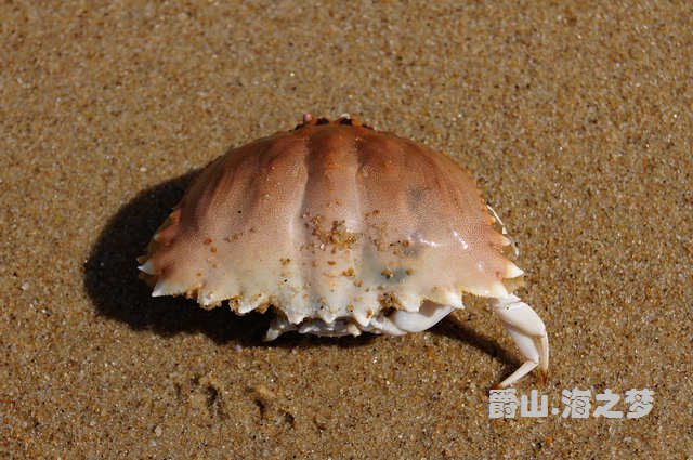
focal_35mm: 75
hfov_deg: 27.0
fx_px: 1442
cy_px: 230
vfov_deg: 18.1
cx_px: 346
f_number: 9
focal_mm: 50
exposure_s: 1/1000
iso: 200
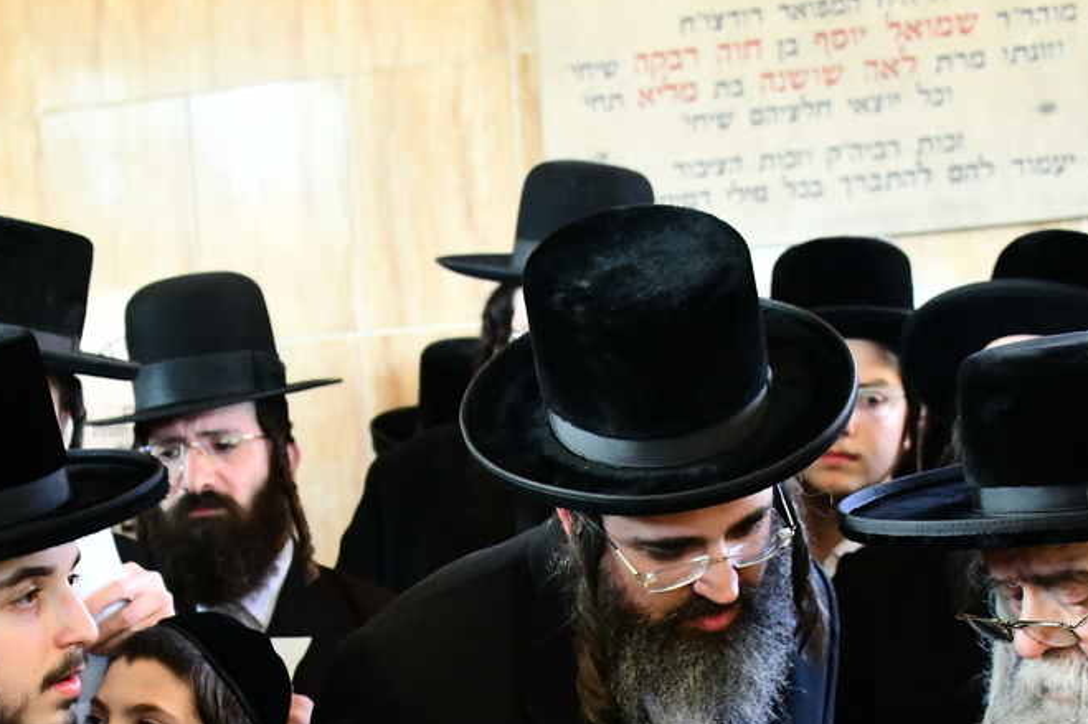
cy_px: 684
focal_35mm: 85
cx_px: 472
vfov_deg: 15.8
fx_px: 2568
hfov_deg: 23.9
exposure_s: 1/80
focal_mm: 40
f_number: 4.5
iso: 5000
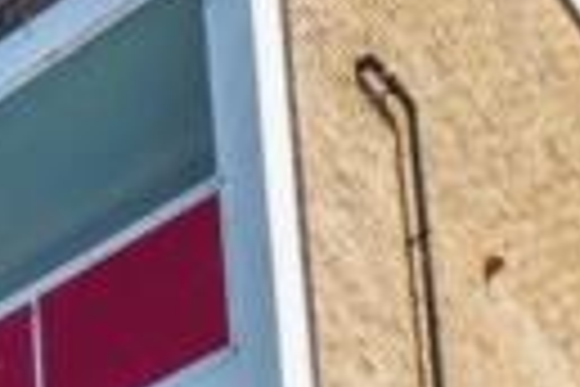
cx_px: -611
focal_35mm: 119
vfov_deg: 9.8
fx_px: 1917
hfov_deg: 14.2
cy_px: 1008
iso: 200
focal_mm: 10
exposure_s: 1/800
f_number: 7.1
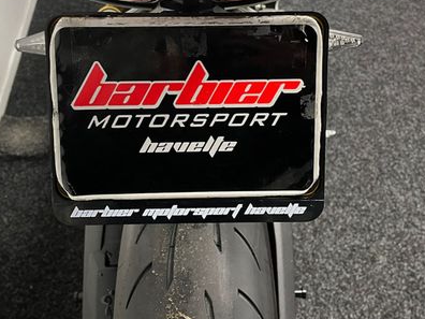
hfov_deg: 44.8
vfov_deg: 34.2
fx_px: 516
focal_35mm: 42
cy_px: 121
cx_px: 197
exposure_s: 1/50
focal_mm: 5.1
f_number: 1.6
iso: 250
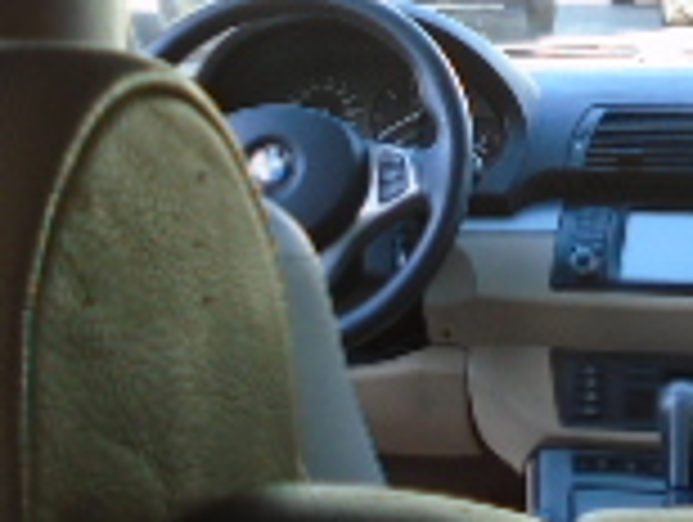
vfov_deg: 13.4
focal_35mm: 108
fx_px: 2165
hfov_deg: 18.1
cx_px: 504
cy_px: -76
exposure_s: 1/50
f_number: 3.2
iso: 100
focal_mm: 4.6
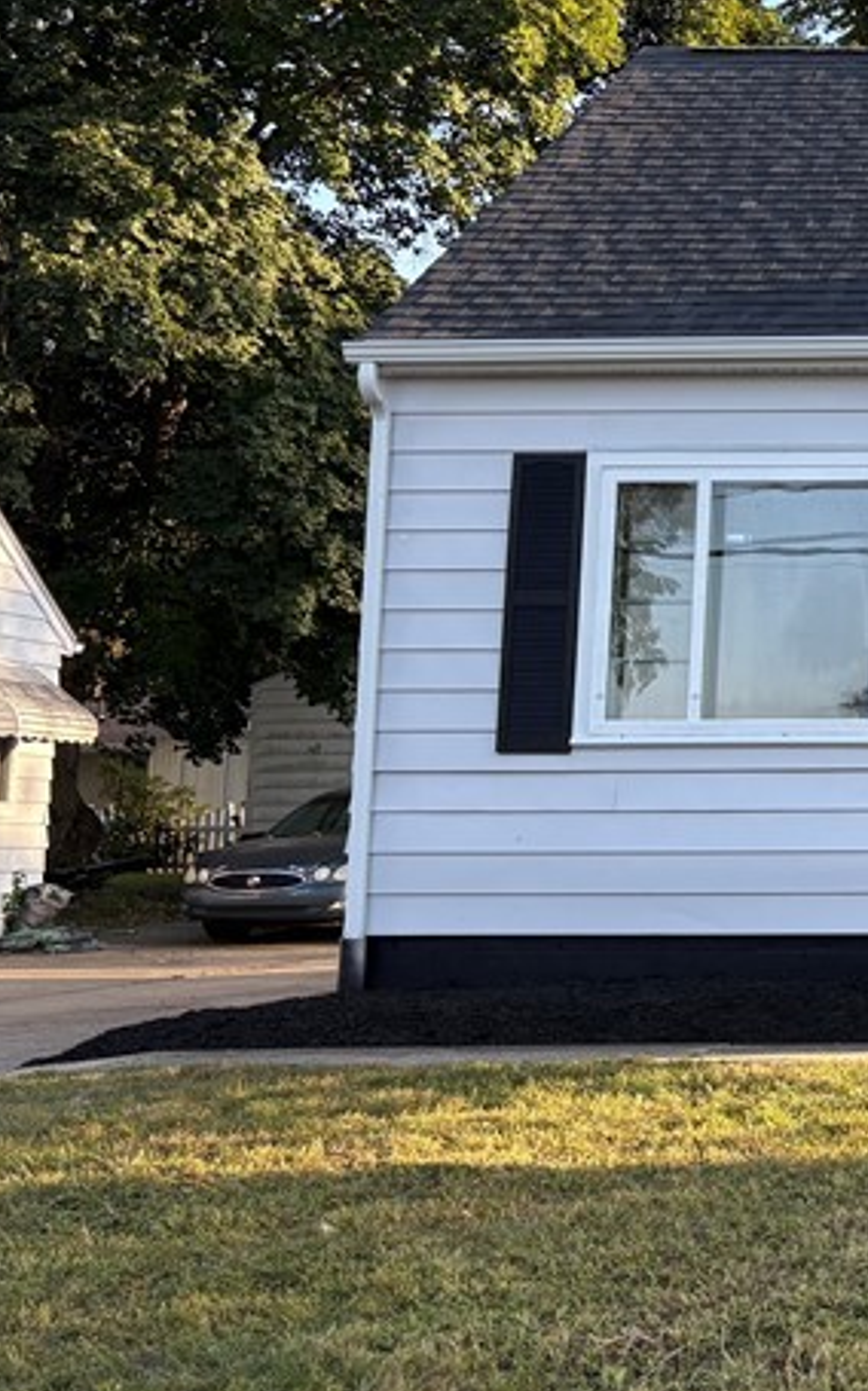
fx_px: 2349
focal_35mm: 62
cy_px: 559
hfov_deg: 17.9
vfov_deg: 32.9
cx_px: 1418
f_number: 1.6
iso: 64
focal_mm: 5.96
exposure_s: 1/612
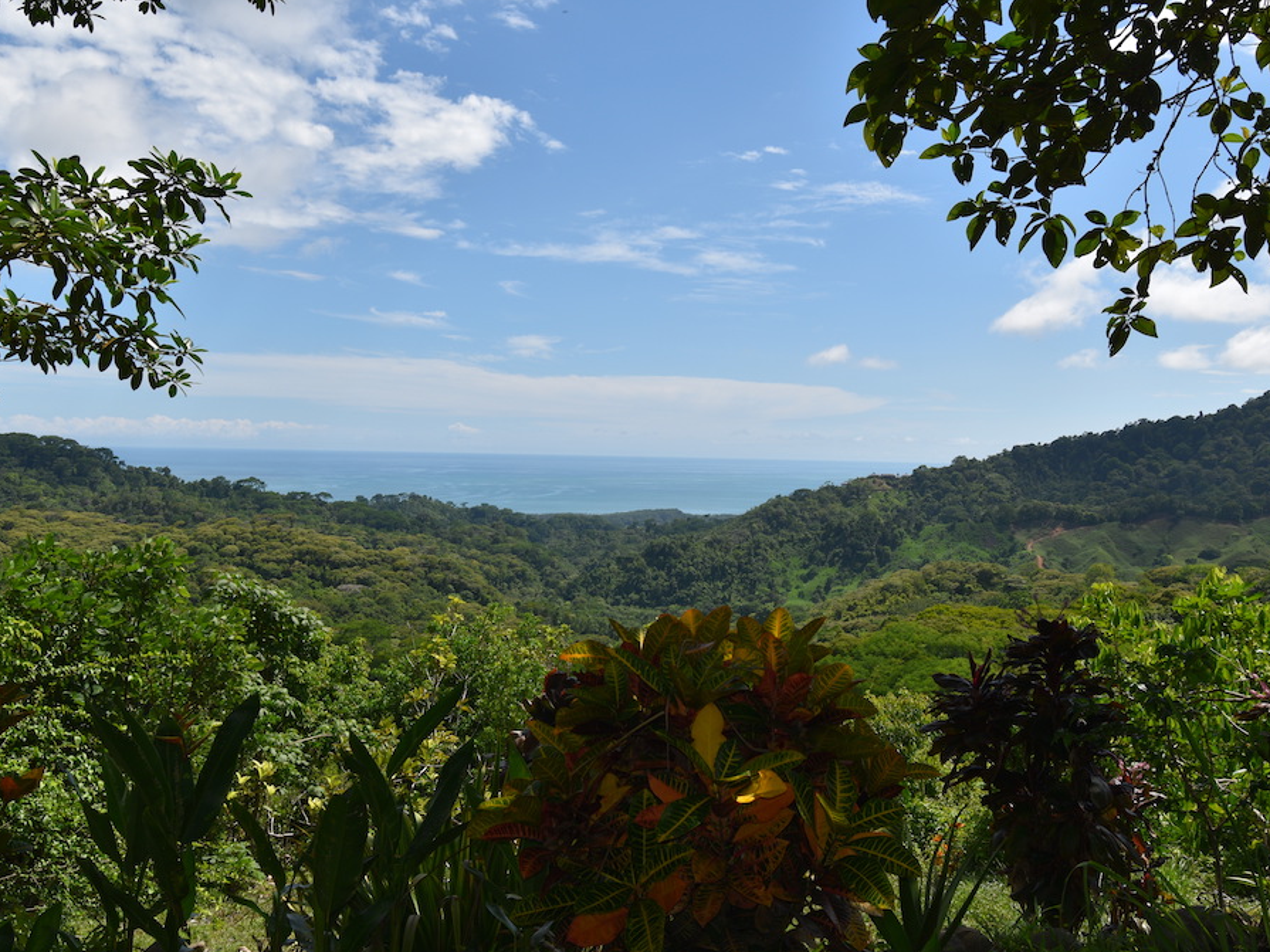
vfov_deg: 42.9
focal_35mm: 33
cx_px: 607
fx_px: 1211
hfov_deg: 55.3
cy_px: 470
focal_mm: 20
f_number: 11
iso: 100
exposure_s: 1/200
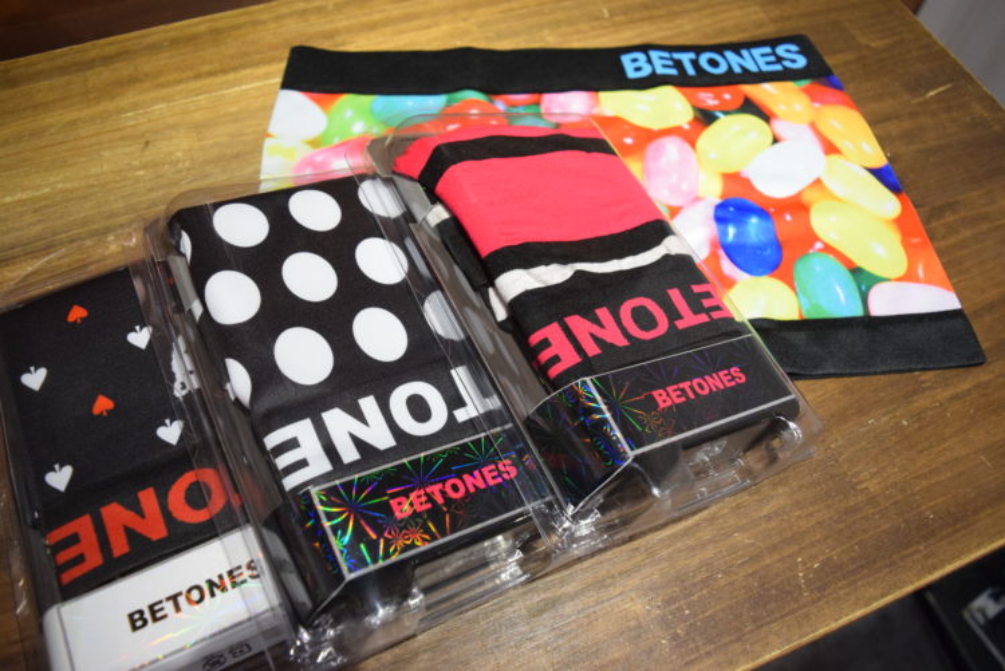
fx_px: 754
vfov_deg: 48.0
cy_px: 336
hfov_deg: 67.4
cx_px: 502
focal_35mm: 27
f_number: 4
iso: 2800
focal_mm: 18
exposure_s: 1/125
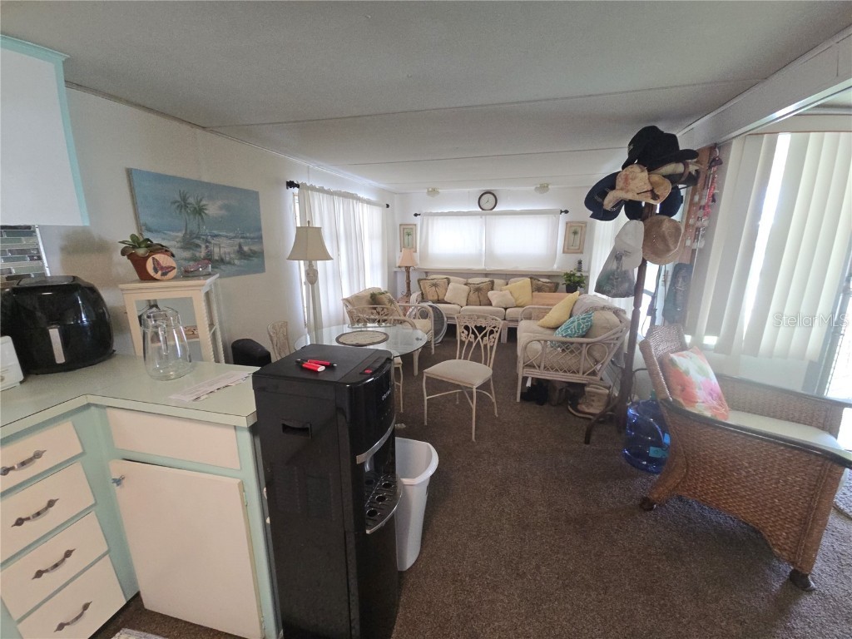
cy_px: 320
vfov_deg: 89.9
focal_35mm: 13
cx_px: 426
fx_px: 320
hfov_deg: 106.2
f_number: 2.2
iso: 160
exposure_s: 1/60
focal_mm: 2.2
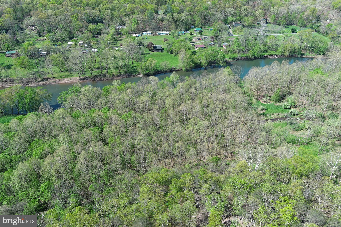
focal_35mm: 29
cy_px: 114
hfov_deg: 63.7
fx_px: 275
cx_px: 170
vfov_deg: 45.0
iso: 100
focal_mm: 10.57
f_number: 2.8
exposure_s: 1/574
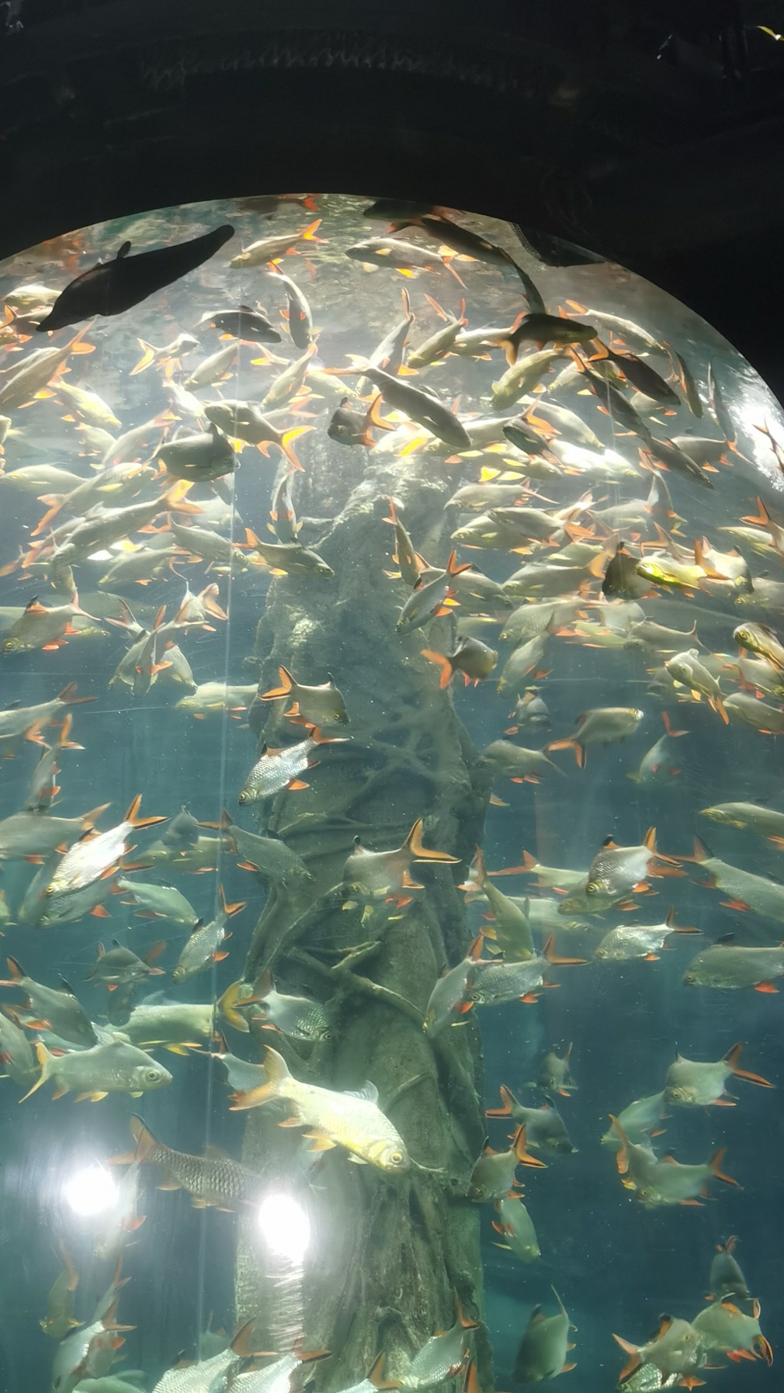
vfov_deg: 29.7
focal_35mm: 71
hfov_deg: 17.0
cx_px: 299
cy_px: 695
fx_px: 2623
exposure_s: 1/36
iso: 200
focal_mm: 5.56
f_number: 1.6
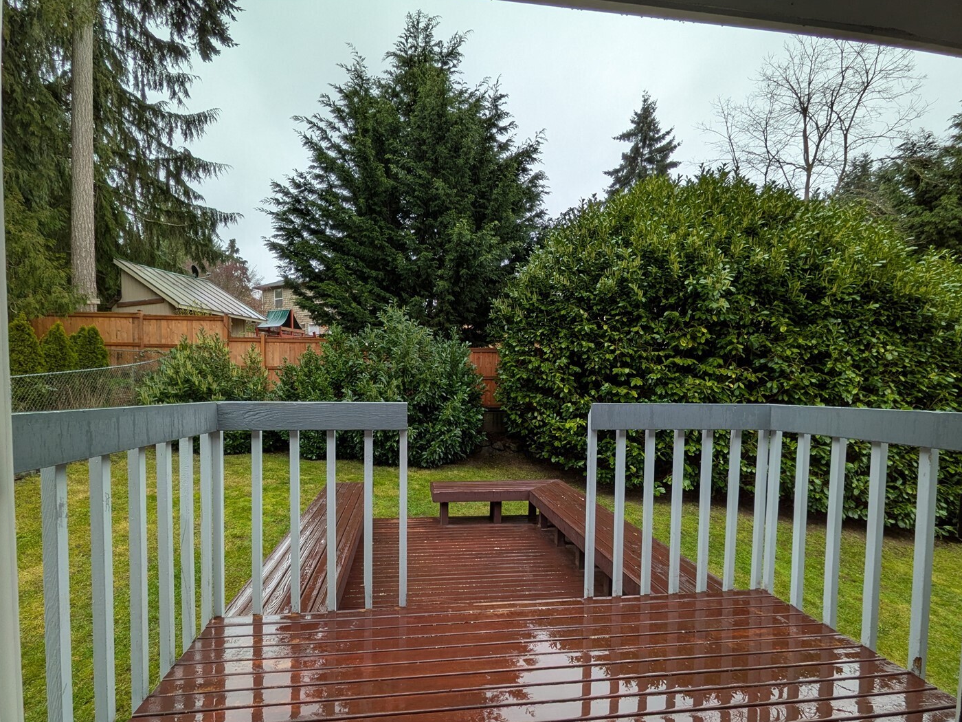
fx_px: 445
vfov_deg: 77.8
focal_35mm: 16
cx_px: 457
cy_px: 406
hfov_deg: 94.4
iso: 48
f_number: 2.2
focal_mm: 1.85
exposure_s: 1/437
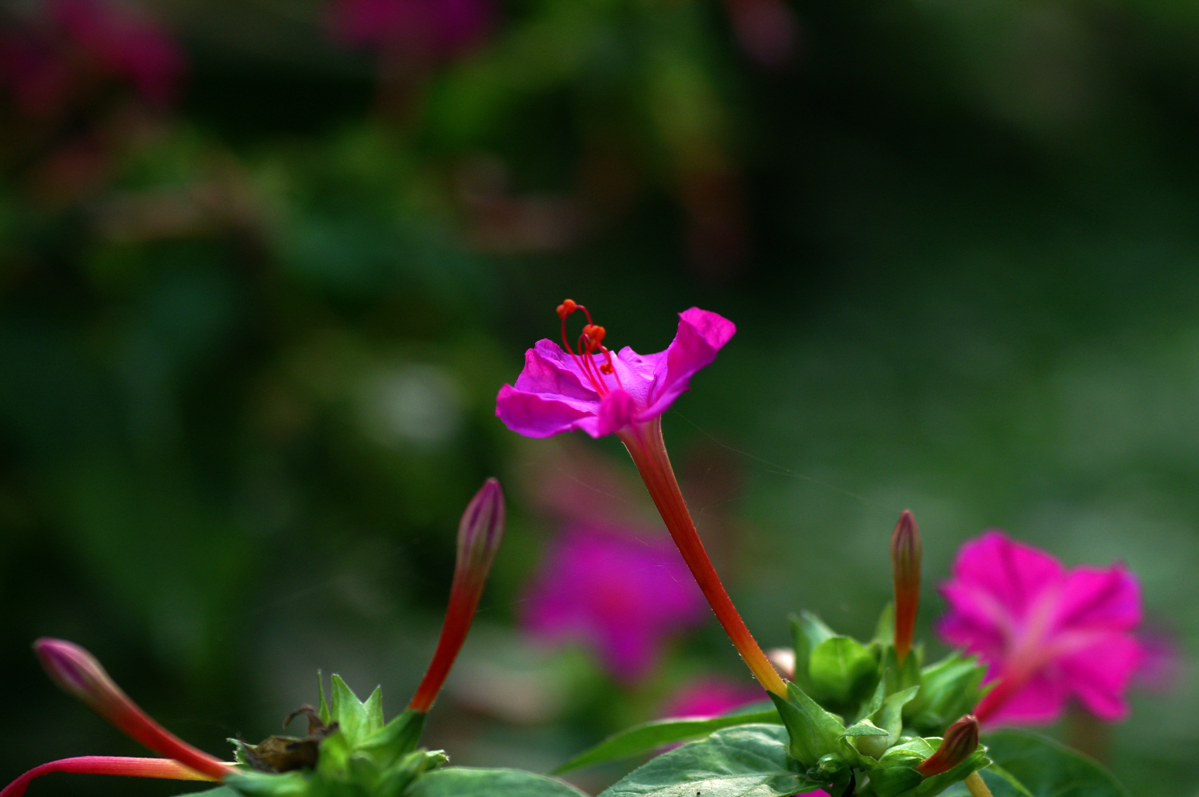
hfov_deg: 15.2
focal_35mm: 135
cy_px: 398
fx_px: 4492
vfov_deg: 10.1
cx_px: 600
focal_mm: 90
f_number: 4.5
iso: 200
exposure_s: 1/250
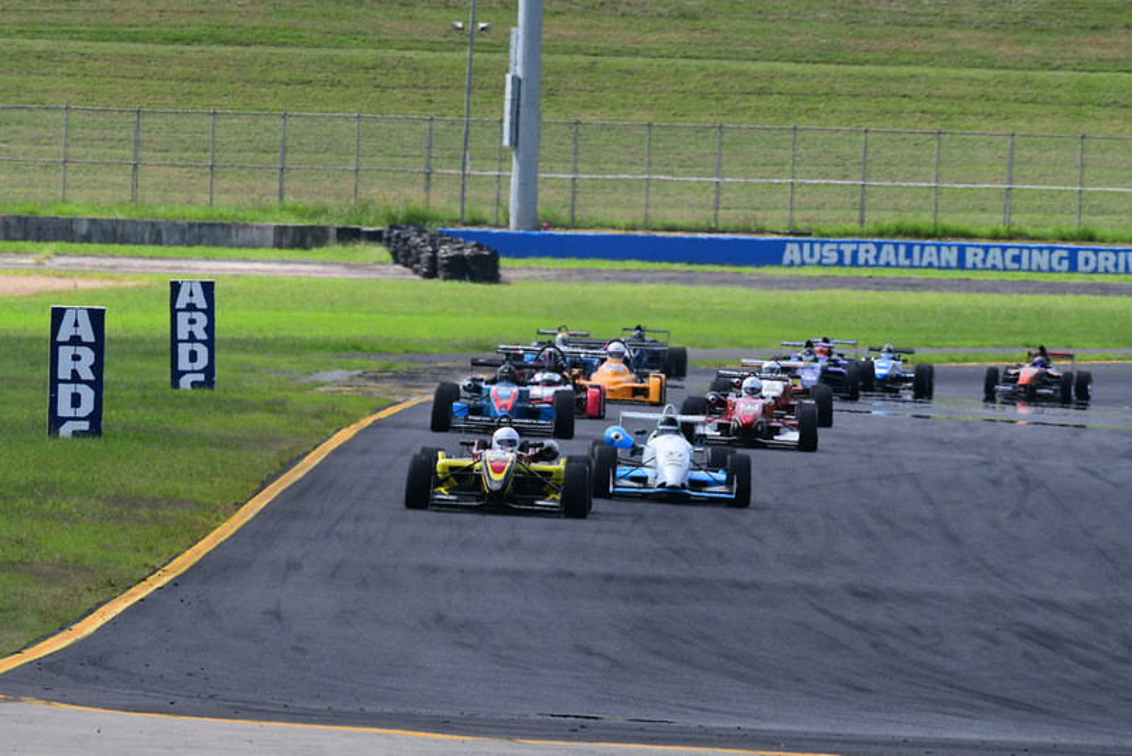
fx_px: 19816
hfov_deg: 3.3
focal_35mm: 630
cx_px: 566
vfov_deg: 2.2
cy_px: 378
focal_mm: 420
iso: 800
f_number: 13
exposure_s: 1/640
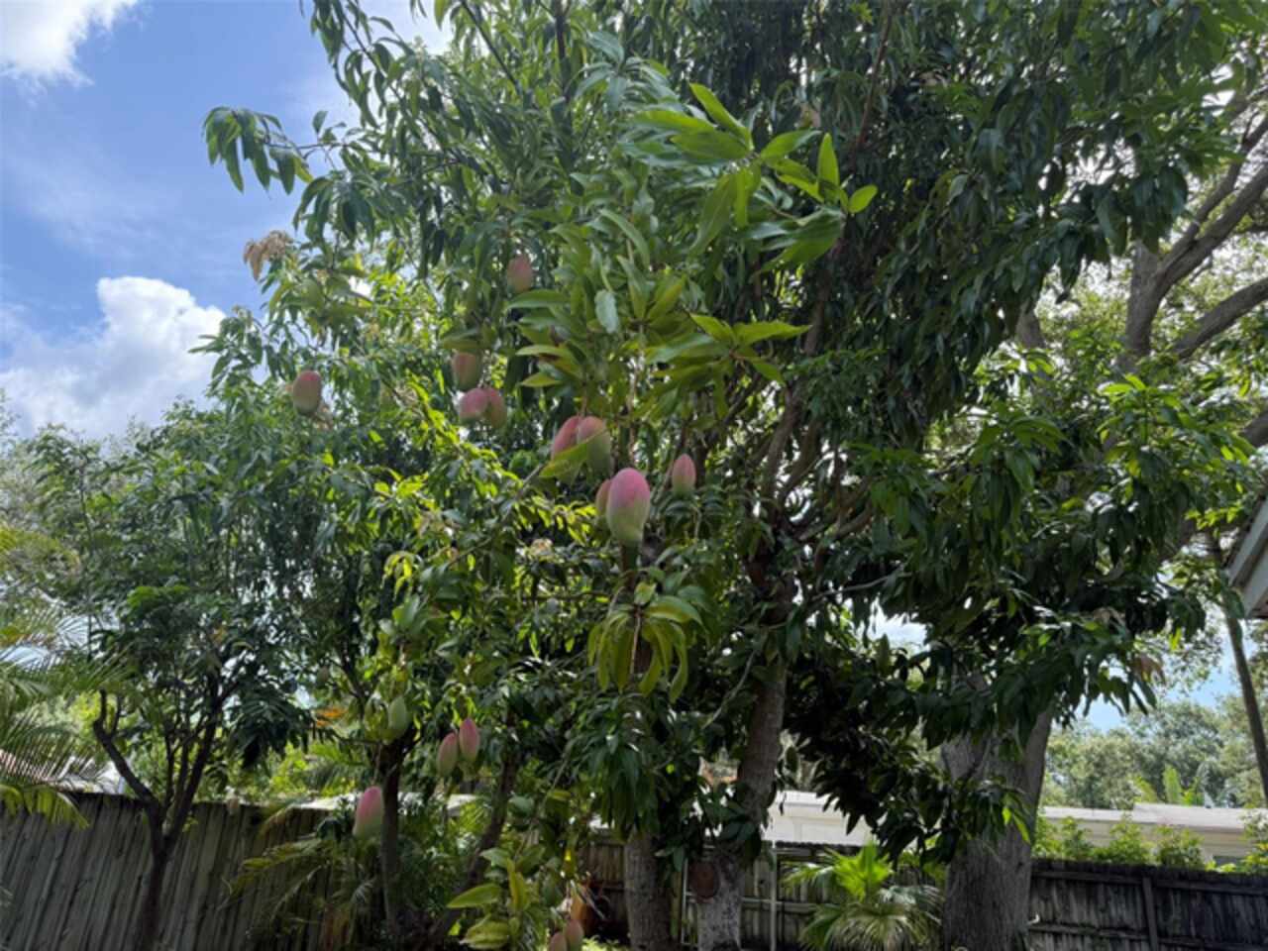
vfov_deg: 56.8
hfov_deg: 71.6
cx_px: 634
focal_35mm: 24
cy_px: 476
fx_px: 879
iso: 100
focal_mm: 6.76
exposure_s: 1/967
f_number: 1.78
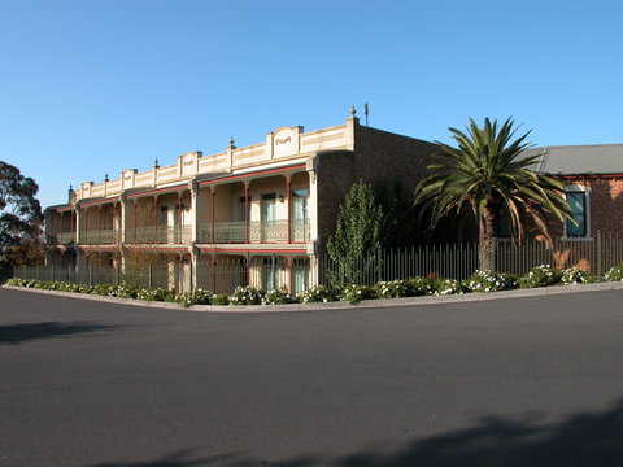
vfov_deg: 40.7
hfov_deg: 52.6
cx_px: 312
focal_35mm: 35
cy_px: 234
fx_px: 630
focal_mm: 8.9
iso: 100
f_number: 6.3
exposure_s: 1/237
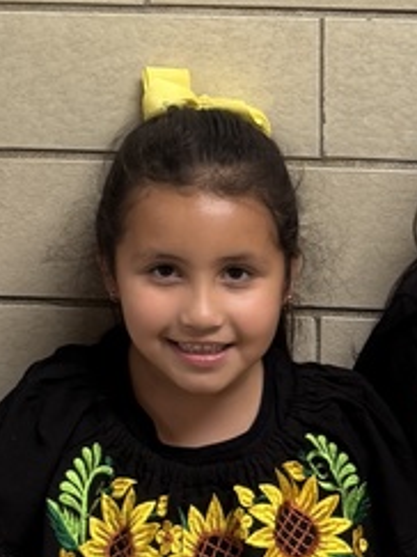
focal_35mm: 101
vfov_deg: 18.0
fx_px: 1624
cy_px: -202
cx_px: -9
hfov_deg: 14.4
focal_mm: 6.76
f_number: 1.78
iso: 160
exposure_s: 1/60
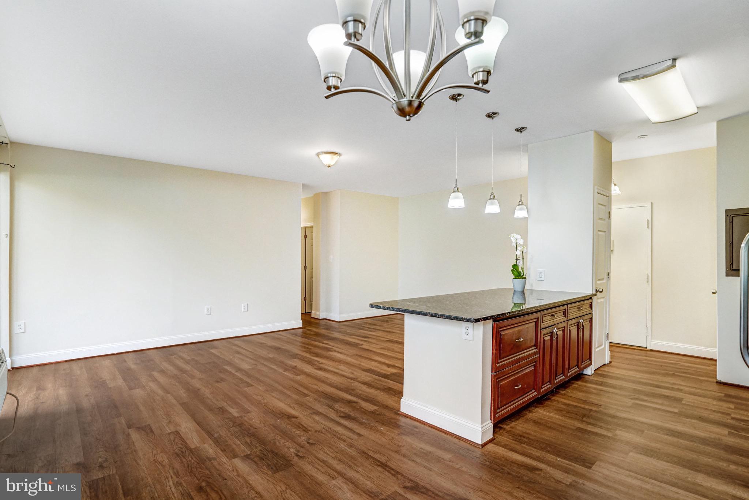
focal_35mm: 16
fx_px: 333
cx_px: 374
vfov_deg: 73.8
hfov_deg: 96.7
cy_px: 250
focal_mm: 16
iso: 1250
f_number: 8
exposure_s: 1/100
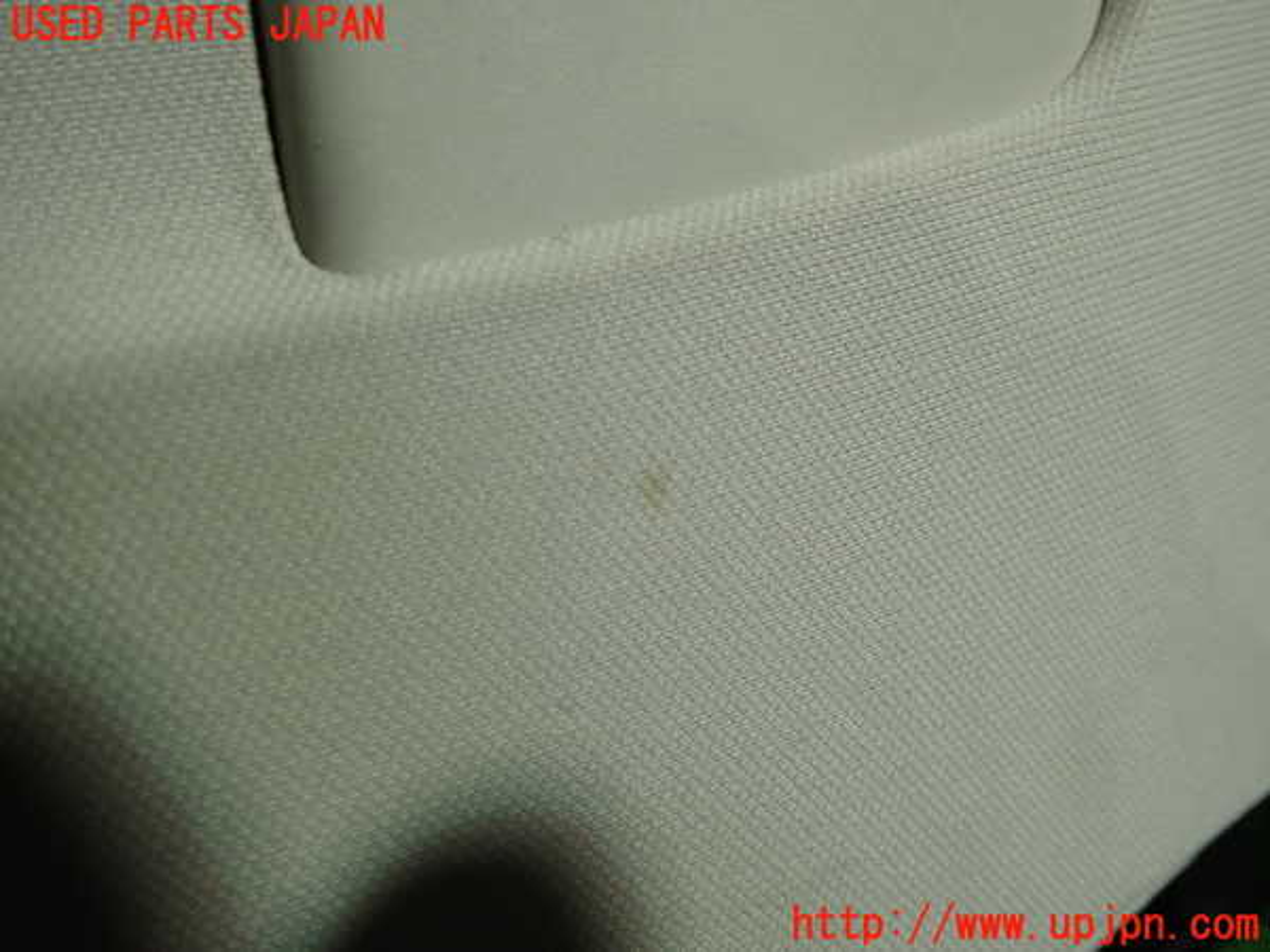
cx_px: 635
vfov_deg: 46.8
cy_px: 476
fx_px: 1101
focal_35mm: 30
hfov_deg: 60.0
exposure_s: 1/60
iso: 160
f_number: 2.3
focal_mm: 5.4
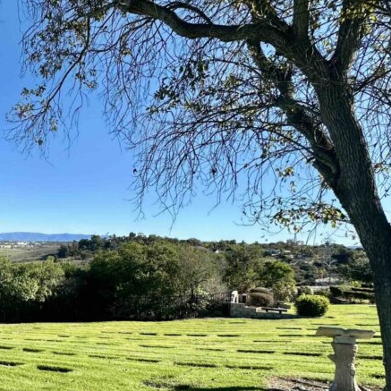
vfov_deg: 54.5
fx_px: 371
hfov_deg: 44.8
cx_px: -21
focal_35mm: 29
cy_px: 260
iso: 50
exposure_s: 1/1453
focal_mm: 2.22
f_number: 2.2
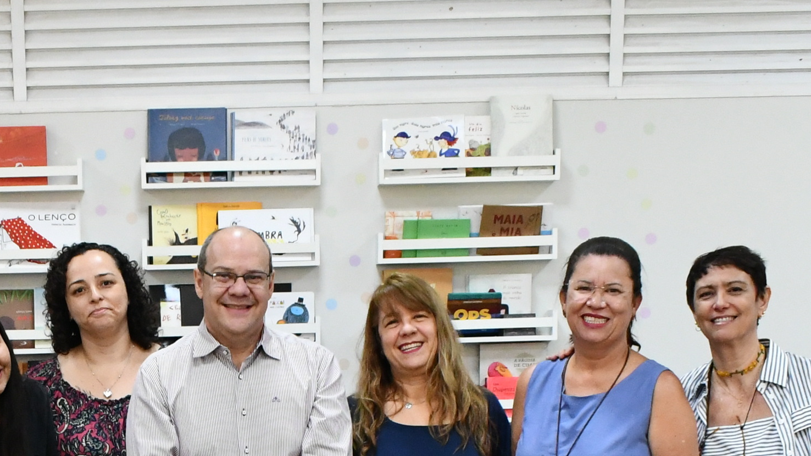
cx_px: 182
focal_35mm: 80
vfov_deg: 14.1
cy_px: 685
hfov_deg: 26.1
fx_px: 1720
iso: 3200
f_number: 6.3
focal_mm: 18
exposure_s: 1/160
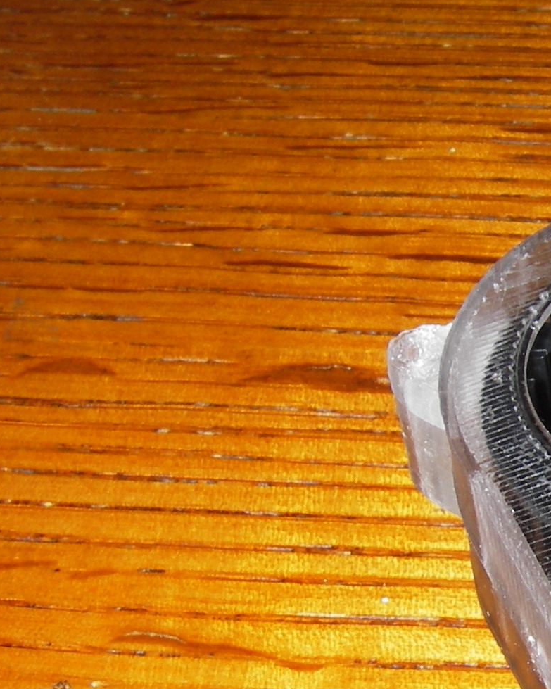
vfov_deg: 19.7
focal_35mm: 97
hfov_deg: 14.9
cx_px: 779
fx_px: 1978
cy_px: 398
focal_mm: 6.3
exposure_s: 1/30
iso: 50
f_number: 6.6
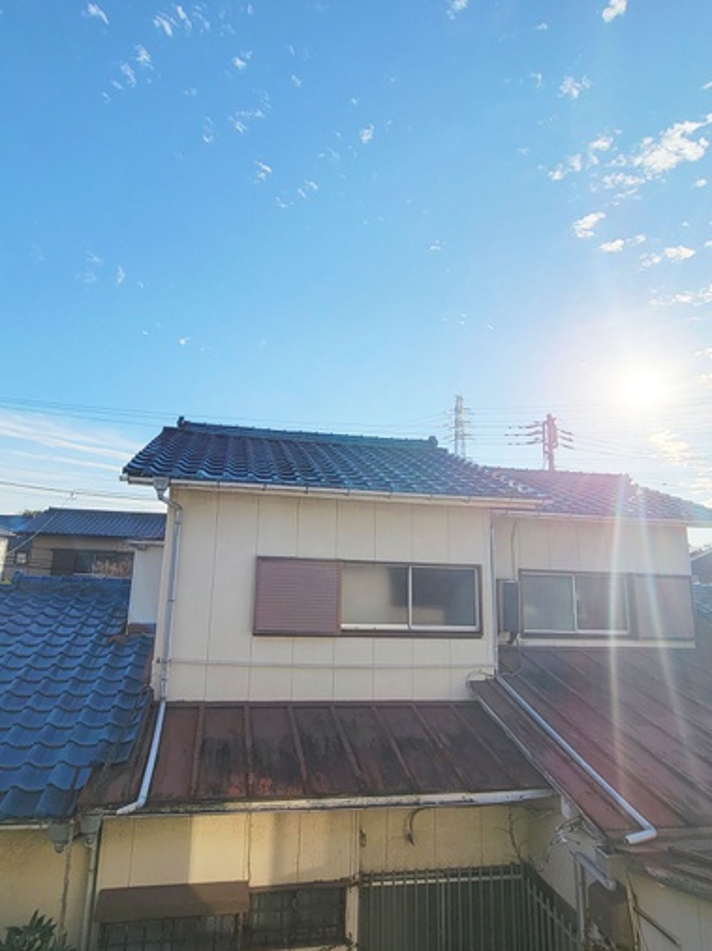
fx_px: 494
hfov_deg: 71.5
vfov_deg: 87.8
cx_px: 333
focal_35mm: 18
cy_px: 461
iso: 50
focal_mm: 2.2
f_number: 2.2
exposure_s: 1/2365
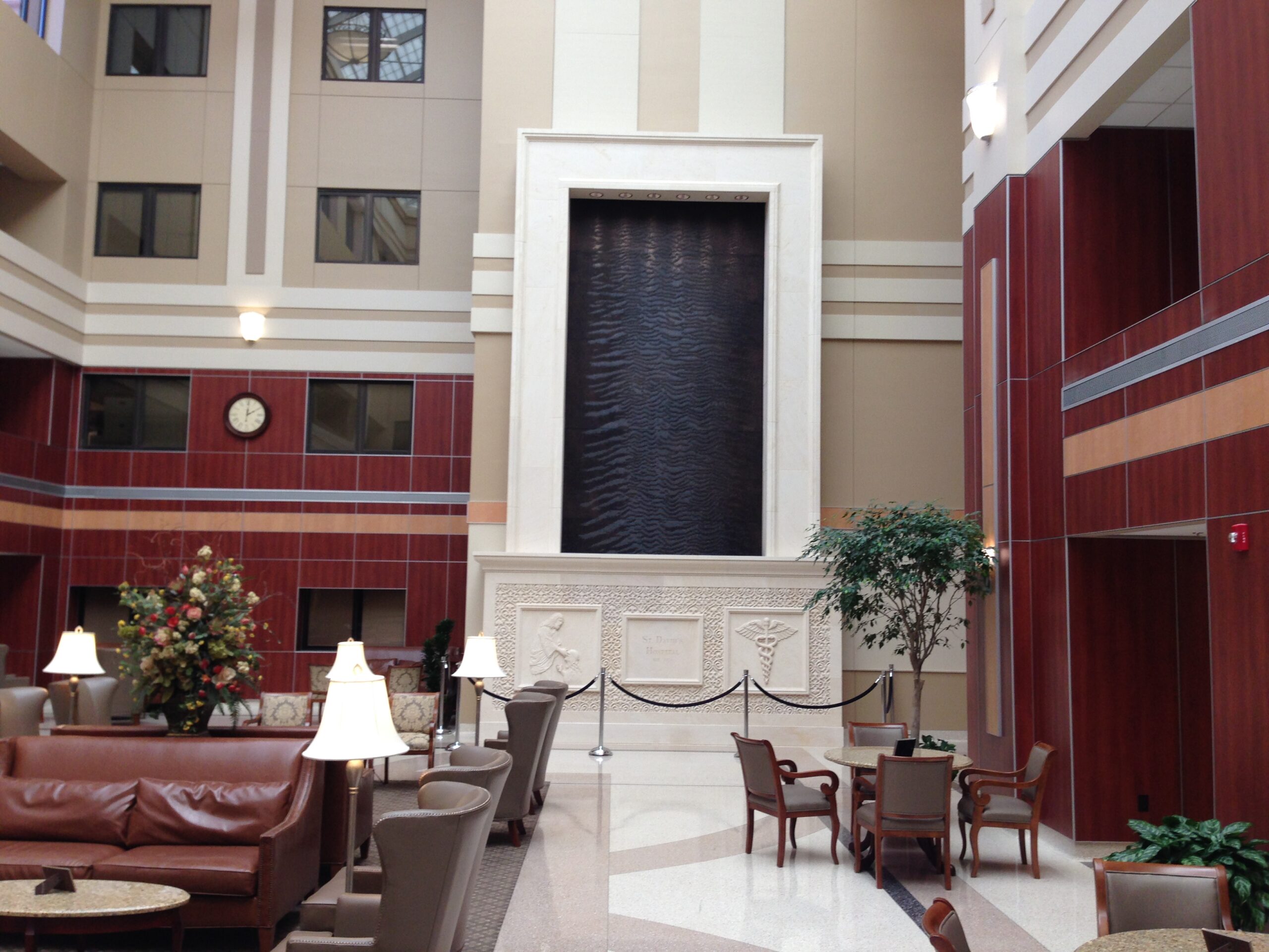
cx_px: 634
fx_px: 1210
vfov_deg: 42.9
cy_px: 476
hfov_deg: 55.4
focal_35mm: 33
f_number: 2.4
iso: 64
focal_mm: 4.12
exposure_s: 1/40
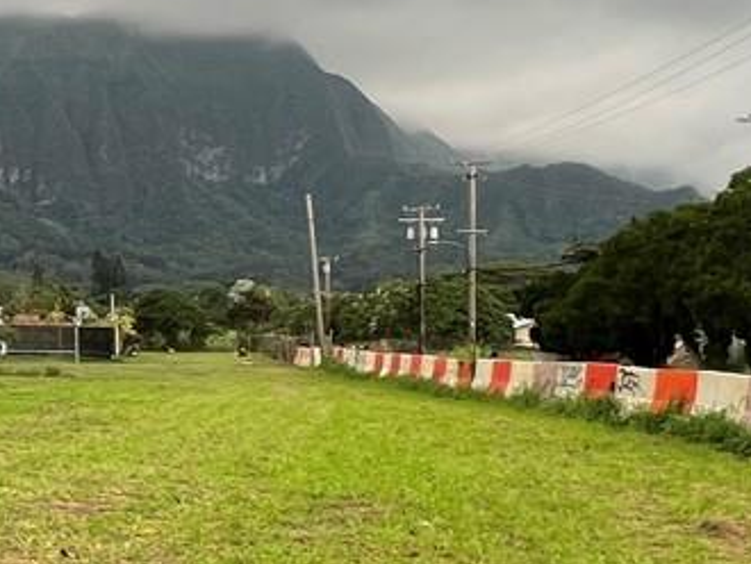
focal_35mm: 63
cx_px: -275
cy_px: 309
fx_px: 1368
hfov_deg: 25.5
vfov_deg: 23.3
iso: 40
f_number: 1.8
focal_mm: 1.57
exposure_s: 1/99
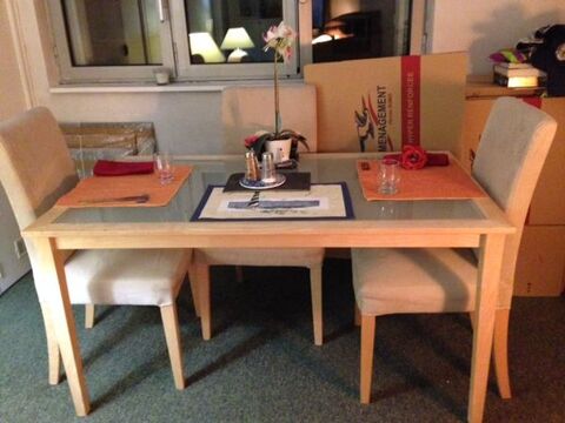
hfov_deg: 55.4
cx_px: 282
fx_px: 539
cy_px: 212
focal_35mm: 33
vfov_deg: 42.9
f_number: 2.4
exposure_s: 1/15
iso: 800
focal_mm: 4.12
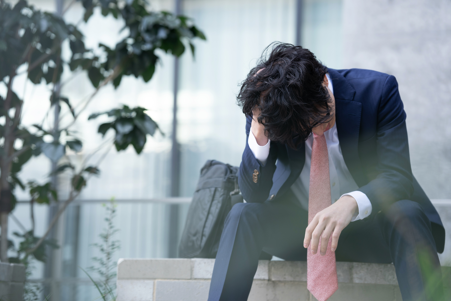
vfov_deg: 15.4
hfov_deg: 22.9
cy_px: 152
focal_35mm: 89
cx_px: 219
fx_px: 1115
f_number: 2.8
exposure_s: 1/200
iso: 200
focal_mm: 85
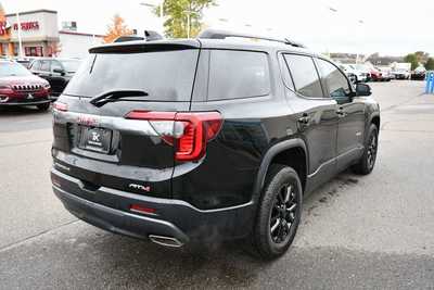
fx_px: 362
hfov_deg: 61.9
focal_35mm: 30
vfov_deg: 43.6
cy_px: 145
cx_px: 217
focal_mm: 20
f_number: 5.6
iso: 800
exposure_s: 1/125
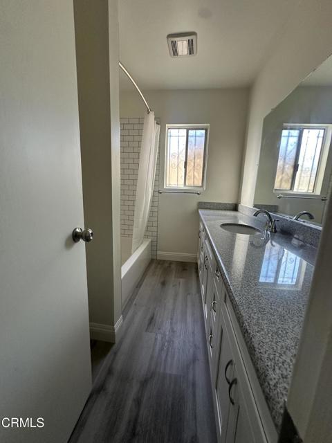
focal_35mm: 14
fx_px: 179
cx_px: 166
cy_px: 222
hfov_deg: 85.7
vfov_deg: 102.1
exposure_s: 1/99
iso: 250
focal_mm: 2.22
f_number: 2.2
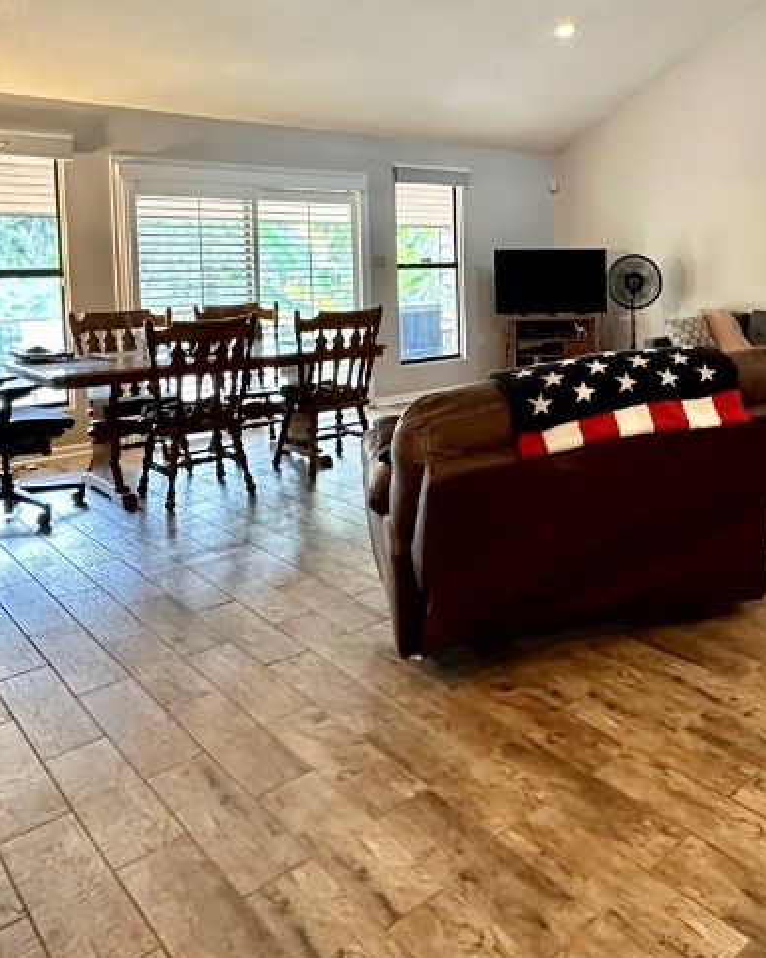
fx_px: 822
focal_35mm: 29
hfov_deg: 46.4
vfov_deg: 58.8
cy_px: 301
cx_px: 649
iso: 500
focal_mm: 2.22
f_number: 2.2
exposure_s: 1/60
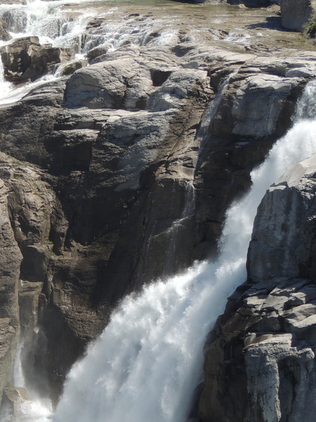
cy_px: 261
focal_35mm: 206
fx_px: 2508
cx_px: 70
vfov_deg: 9.6
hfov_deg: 7.2
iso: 100
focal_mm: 16
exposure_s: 1/800
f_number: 4.1
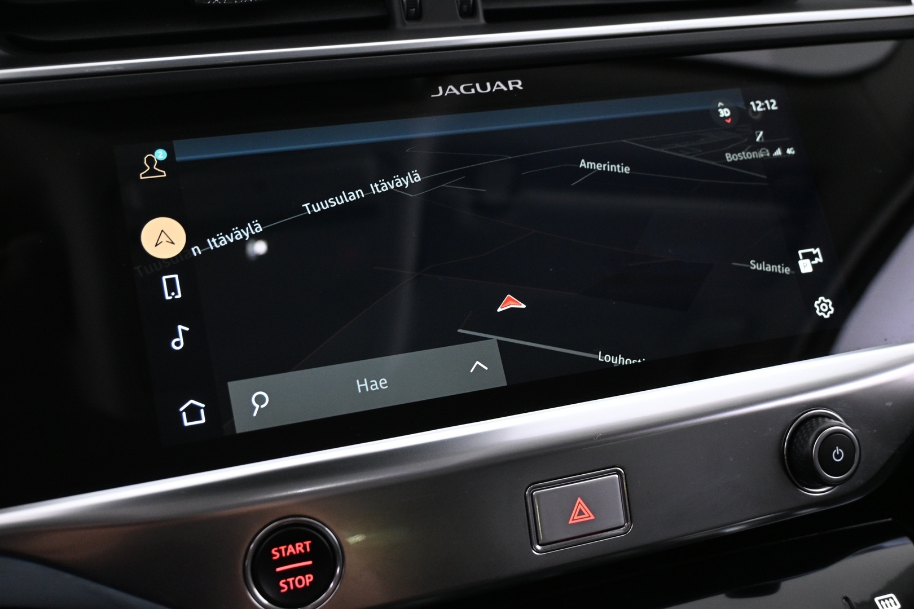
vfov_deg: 31.9
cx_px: 457
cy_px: 304
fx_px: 1066
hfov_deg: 46.4
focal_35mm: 42
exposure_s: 1/25
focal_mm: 28
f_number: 4.5
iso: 1600
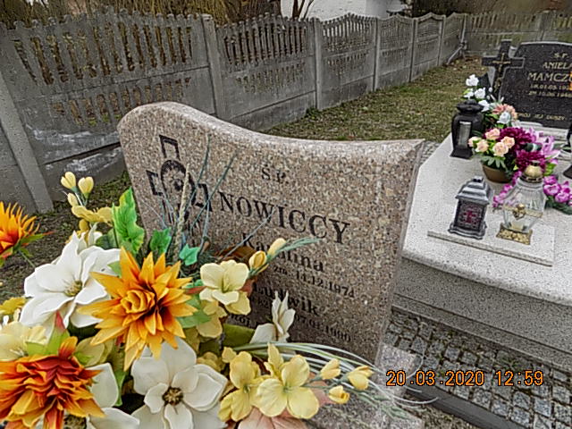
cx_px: 286
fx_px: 380
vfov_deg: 58.9
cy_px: 214
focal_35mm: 23
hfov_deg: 73.9
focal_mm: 4
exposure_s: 1/500
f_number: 3.1
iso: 80
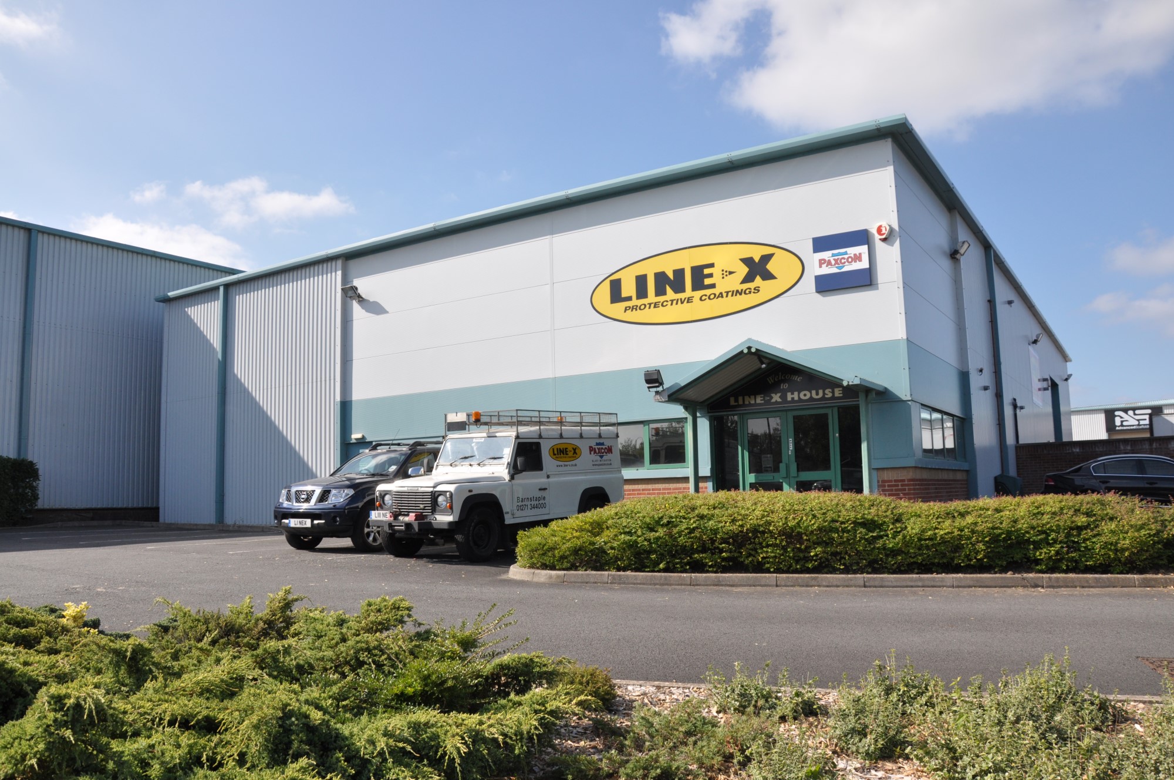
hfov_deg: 67.4
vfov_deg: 47.8
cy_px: 390
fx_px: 879
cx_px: 587
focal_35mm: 27
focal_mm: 18
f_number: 9
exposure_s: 1/800
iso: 320
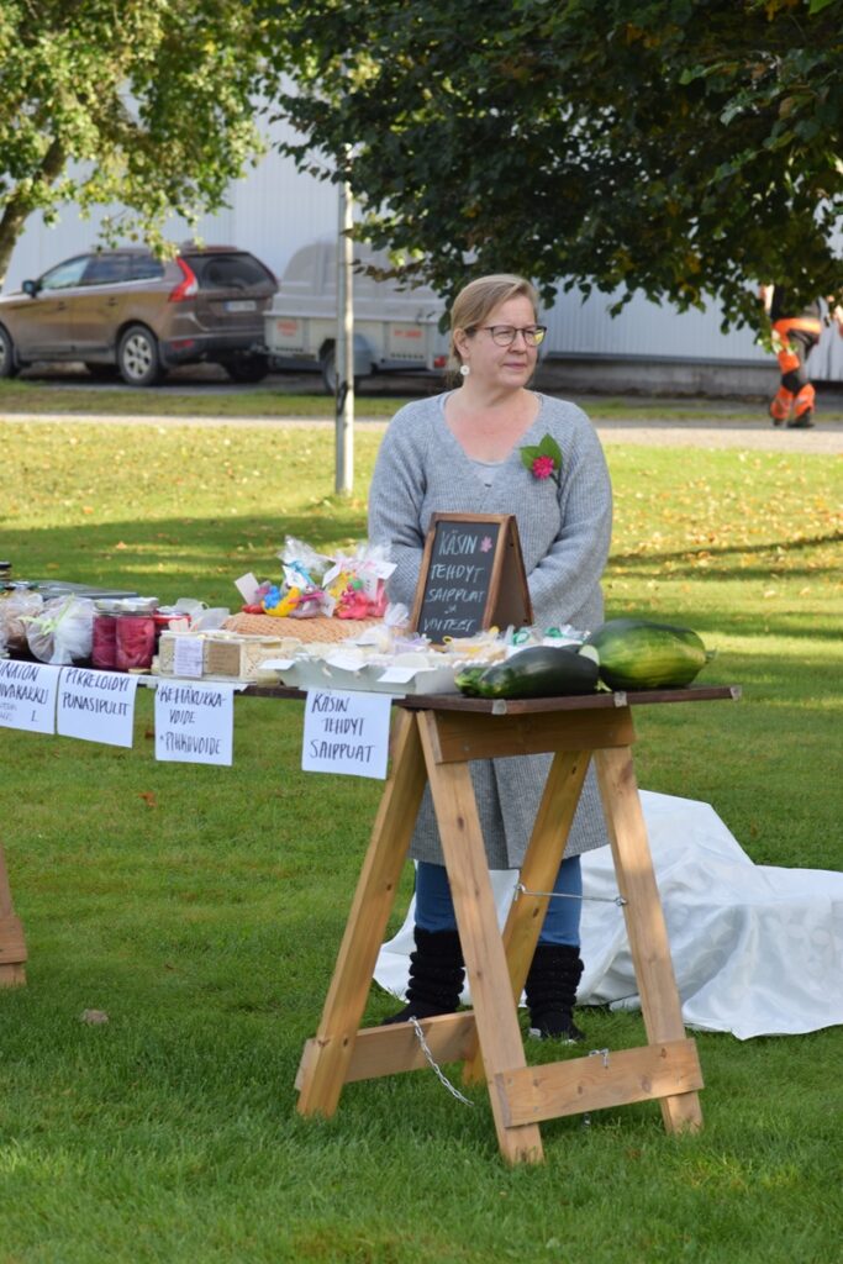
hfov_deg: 10.8
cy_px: 632
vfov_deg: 16.1
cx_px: 422
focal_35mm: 128
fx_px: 4477
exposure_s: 1/125
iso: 100
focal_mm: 85
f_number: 5.6
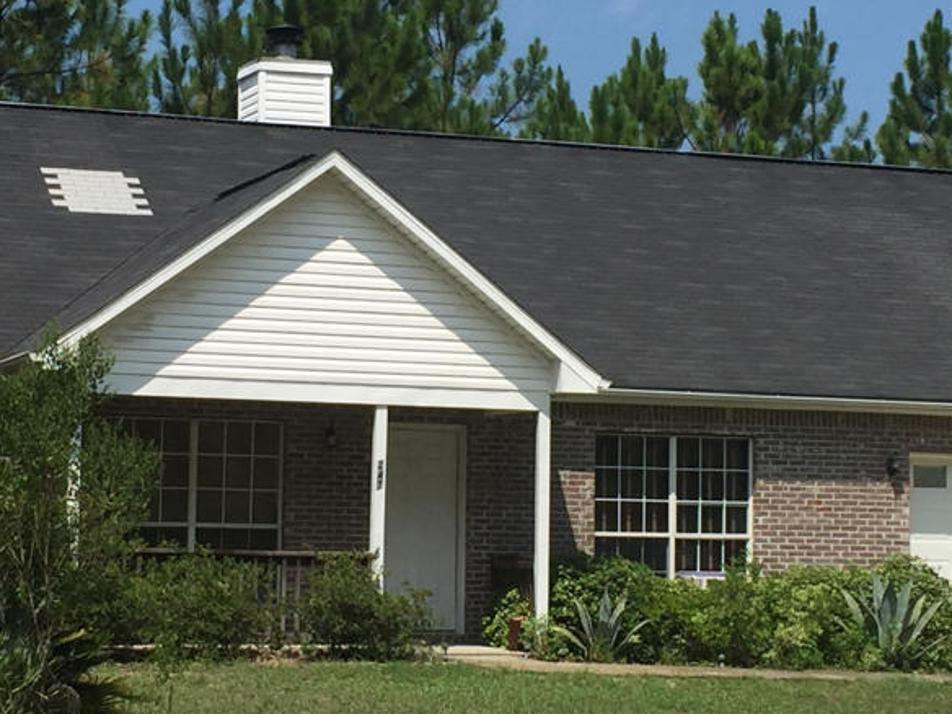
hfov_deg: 21.3
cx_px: 381
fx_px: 2530
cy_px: 355
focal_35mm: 92
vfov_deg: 16.1
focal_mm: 4.15
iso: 32
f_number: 2.2
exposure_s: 1/2475
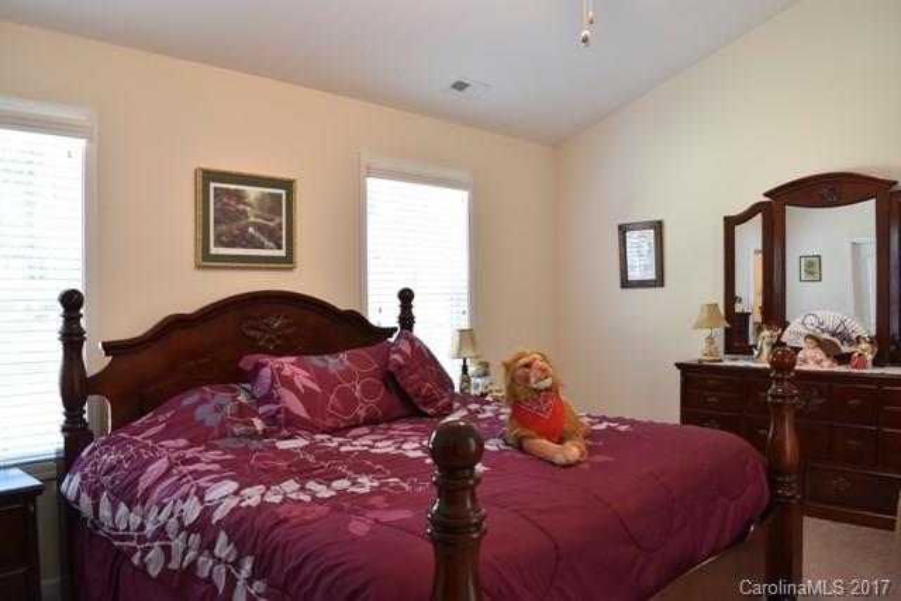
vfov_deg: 48.0
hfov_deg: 67.4
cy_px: 300
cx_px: 450
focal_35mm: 27
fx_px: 676
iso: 320
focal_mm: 18
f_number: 5
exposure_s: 1/6
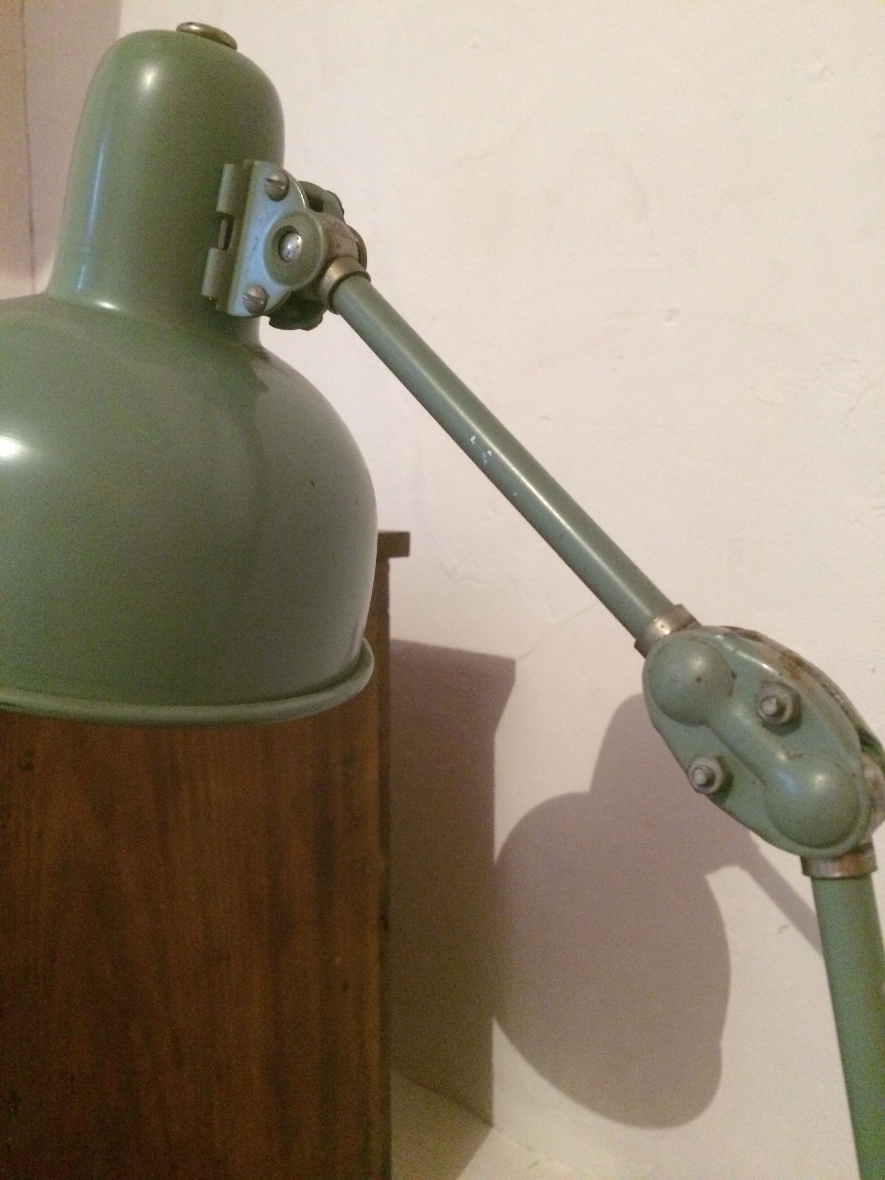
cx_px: 442
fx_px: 989
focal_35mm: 29
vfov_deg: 61.7
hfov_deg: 48.2
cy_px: 590
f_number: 2.2
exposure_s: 1/17
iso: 500
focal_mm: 4.15
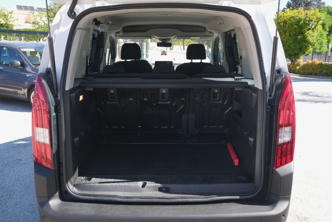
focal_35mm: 34
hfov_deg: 55.8
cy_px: 111
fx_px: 314
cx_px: 166
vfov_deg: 38.9
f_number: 8
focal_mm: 22.8
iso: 160
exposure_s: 1/60
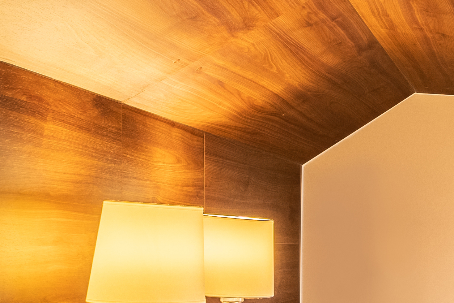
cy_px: 256
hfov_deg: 19.8
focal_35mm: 57
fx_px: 719
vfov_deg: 23.3
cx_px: 893
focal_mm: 14
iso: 250
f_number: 10
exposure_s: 1/20
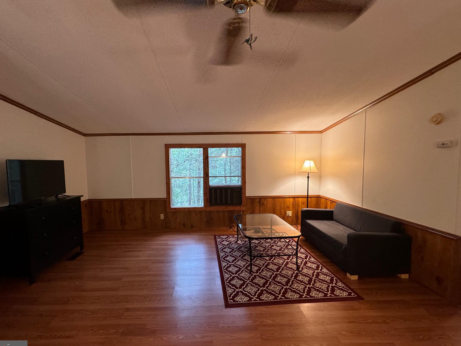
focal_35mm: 15
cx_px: 214
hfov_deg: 98.0
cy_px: 175
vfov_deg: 81.8
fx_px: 200
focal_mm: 2.22
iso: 400
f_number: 2.2
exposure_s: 1/60
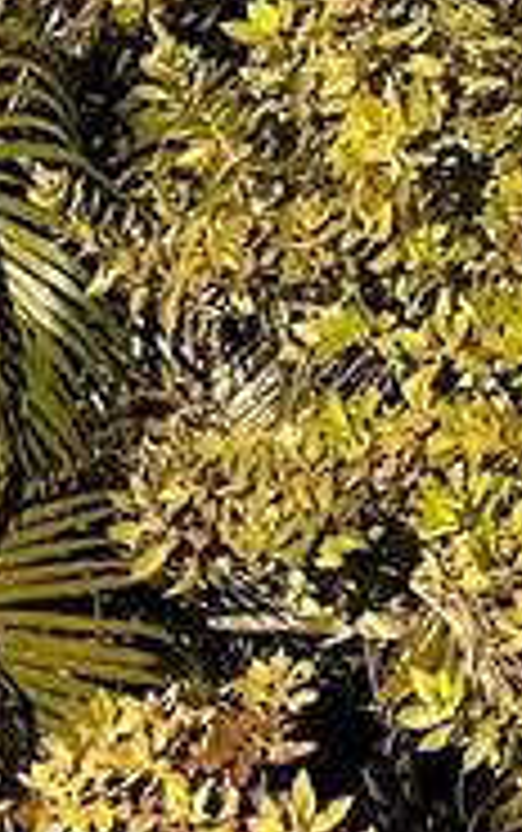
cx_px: 531
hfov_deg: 3.0
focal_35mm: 439
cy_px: -1718
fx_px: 9969
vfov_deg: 4.6
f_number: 2.2
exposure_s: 1/1468
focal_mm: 7.5
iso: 20
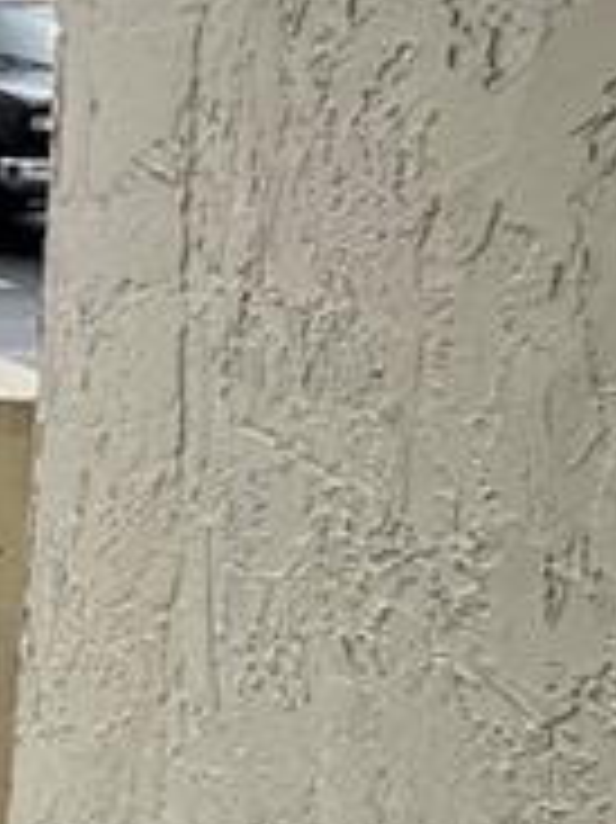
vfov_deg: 21.1
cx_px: -976
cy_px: 207
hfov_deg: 12.0
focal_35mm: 92
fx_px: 2185
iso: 40
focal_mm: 2.22
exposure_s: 1/414
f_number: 2.2
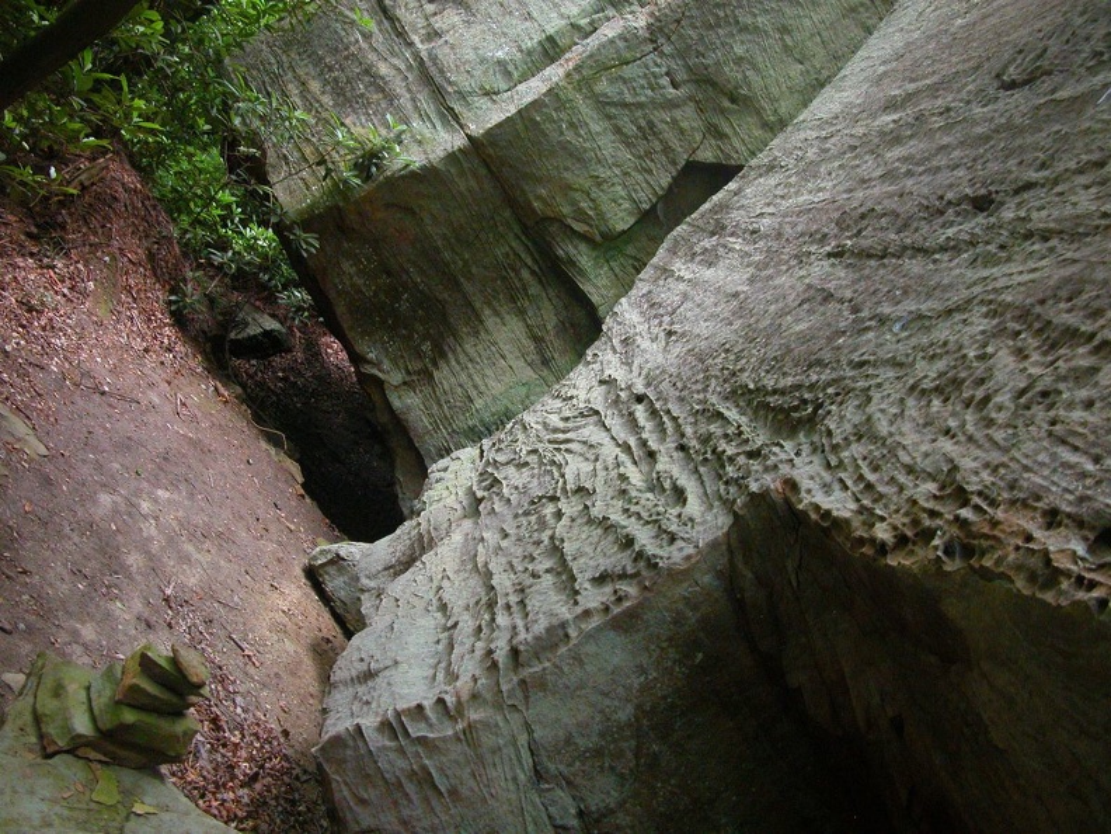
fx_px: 1091
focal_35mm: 34
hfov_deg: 54.0
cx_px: 556
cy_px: 417
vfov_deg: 41.8
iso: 400
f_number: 2.8
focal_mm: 8.9
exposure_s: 1/60
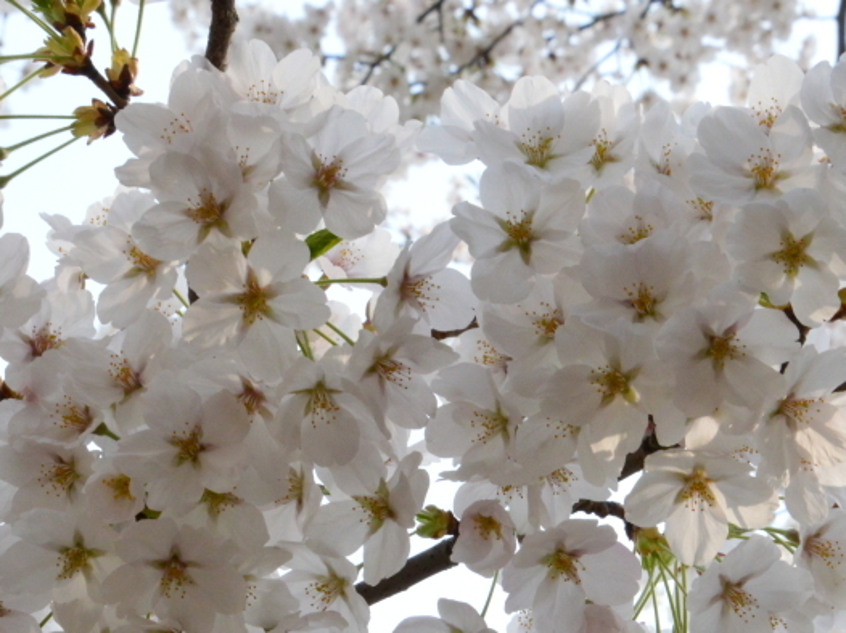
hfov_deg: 13.5
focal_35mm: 146
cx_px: 384
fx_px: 3567
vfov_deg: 10.1
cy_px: 531
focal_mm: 52
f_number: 25
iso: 1600
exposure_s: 1/250
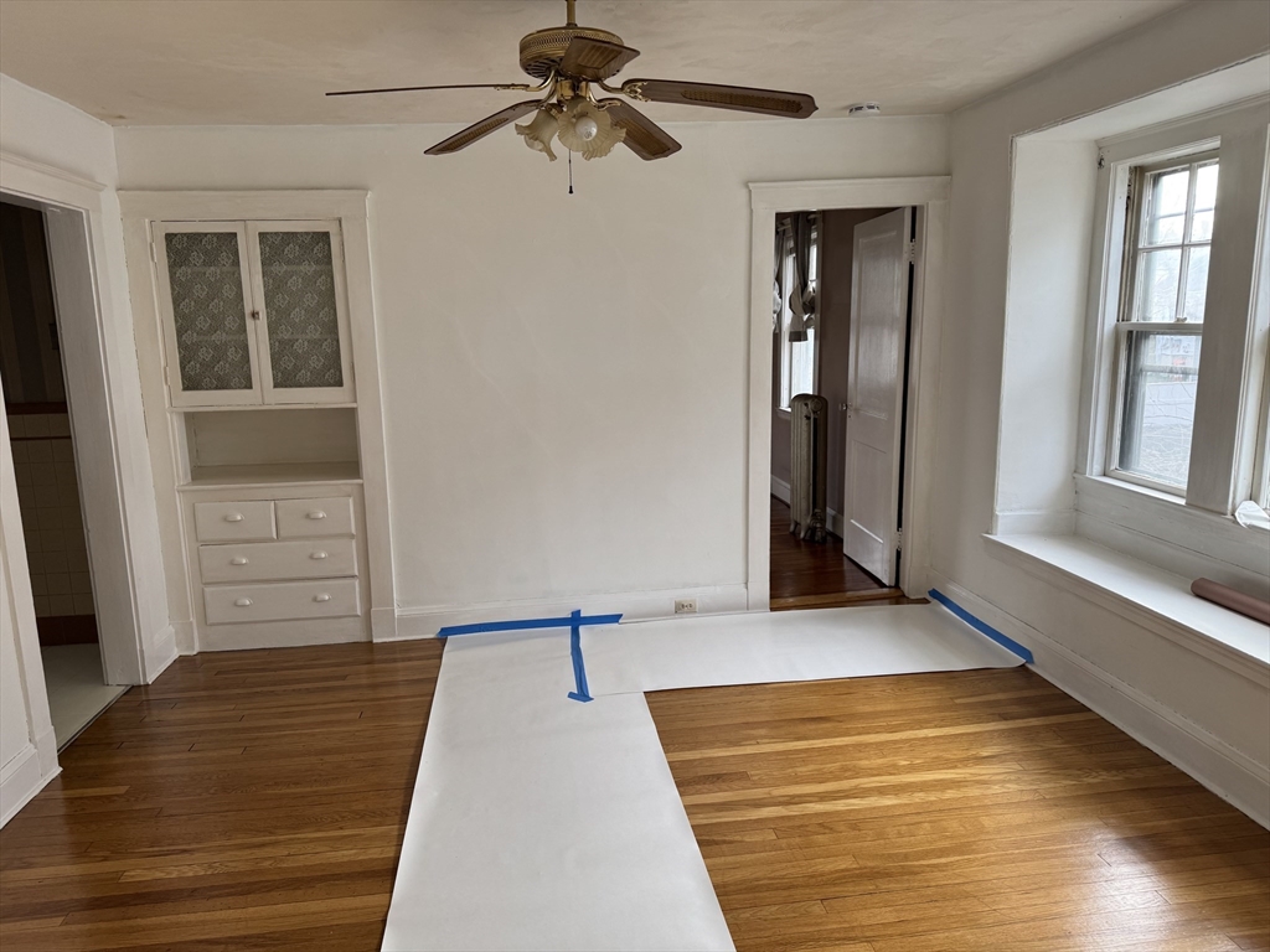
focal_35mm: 24
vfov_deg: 56.8
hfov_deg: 71.6
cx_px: 635
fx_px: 881
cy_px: 476
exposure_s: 1/121
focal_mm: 6.76
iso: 80
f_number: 1.78
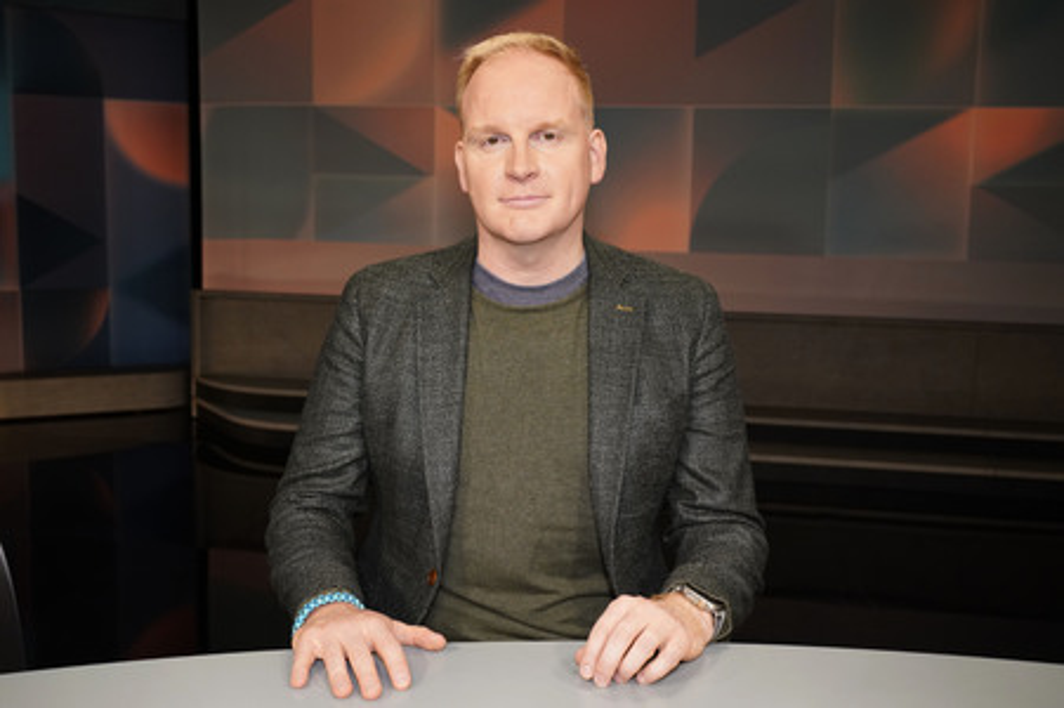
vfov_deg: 37.8
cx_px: 532
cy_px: 354
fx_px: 1034
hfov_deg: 54.5
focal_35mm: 35
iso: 2000
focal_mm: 35
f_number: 5.6
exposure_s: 1/125
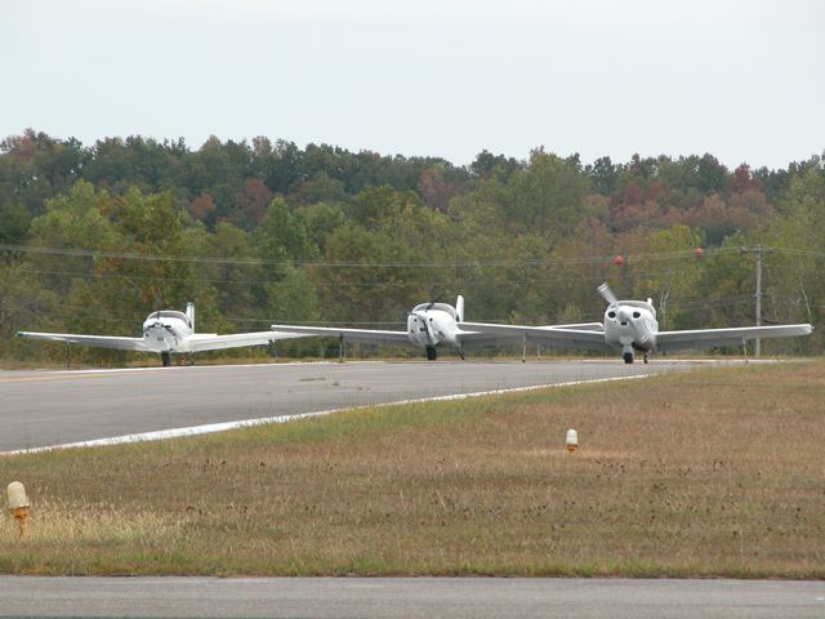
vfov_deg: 5.3
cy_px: 310
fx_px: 6673
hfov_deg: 7.1
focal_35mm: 280
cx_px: 412
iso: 200
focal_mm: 71.2
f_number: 6.6
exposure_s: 1/482
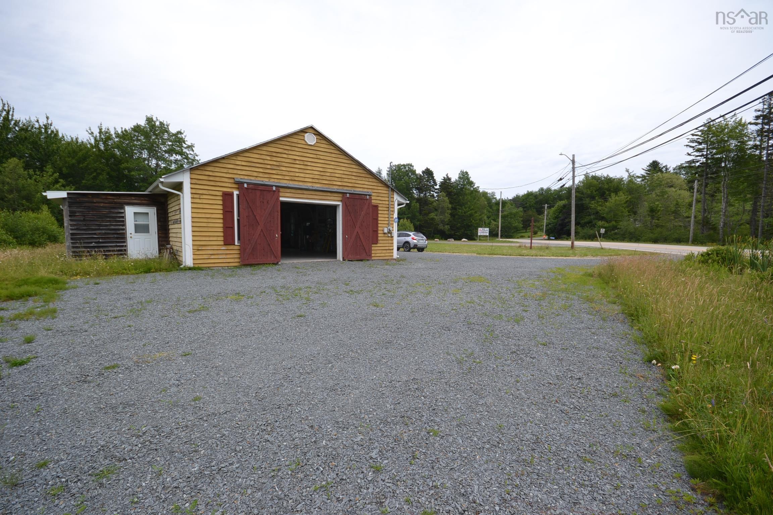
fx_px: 322
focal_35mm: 15
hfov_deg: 100.4
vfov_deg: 77.3
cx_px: 386
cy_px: 258
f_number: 8
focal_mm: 10
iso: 100
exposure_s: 1/250
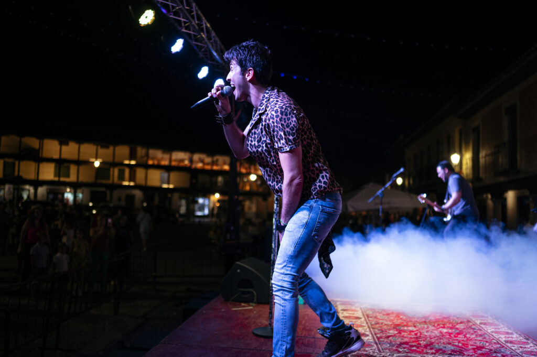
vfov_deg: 37.8
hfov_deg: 54.5
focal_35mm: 35
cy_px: 178
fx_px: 522
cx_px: 268
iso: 1250
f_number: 1.8
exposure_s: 1/320
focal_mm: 35
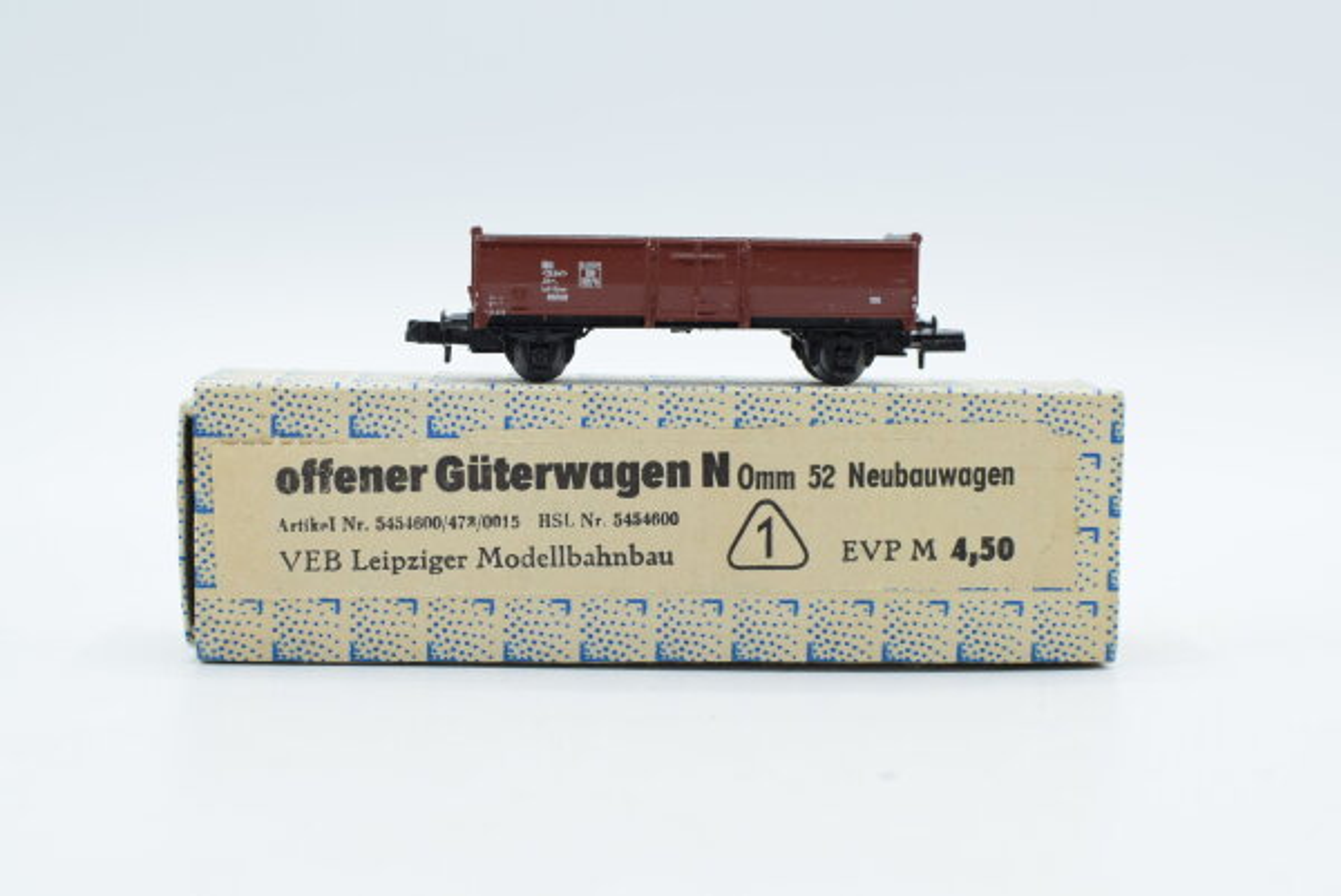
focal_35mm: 52
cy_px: 448
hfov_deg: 37.8
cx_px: 670
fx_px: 1957
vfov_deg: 25.8
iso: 640
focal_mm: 35
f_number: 8
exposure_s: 1/250
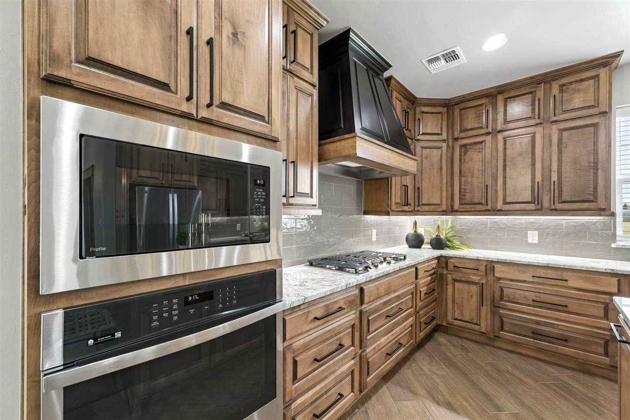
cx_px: 315
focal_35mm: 15
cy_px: 210
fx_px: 262
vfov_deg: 77.3
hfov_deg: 100.4
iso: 200
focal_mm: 10
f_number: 7.1
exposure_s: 1/50
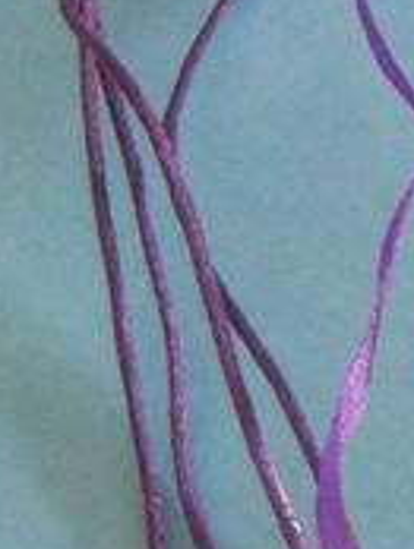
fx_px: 2370
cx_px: 847
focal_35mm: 149
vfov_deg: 13.0
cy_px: 603
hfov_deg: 9.3
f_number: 3.5
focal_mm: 4.6
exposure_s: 1/13
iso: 400
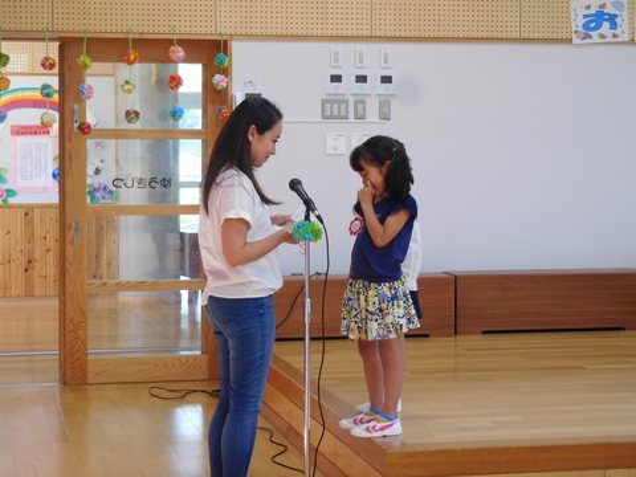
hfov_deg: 24.4
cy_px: 238
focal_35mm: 80
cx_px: 318
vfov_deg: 18.4
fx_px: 1470
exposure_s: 1/30
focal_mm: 14.3
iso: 280
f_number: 4.6
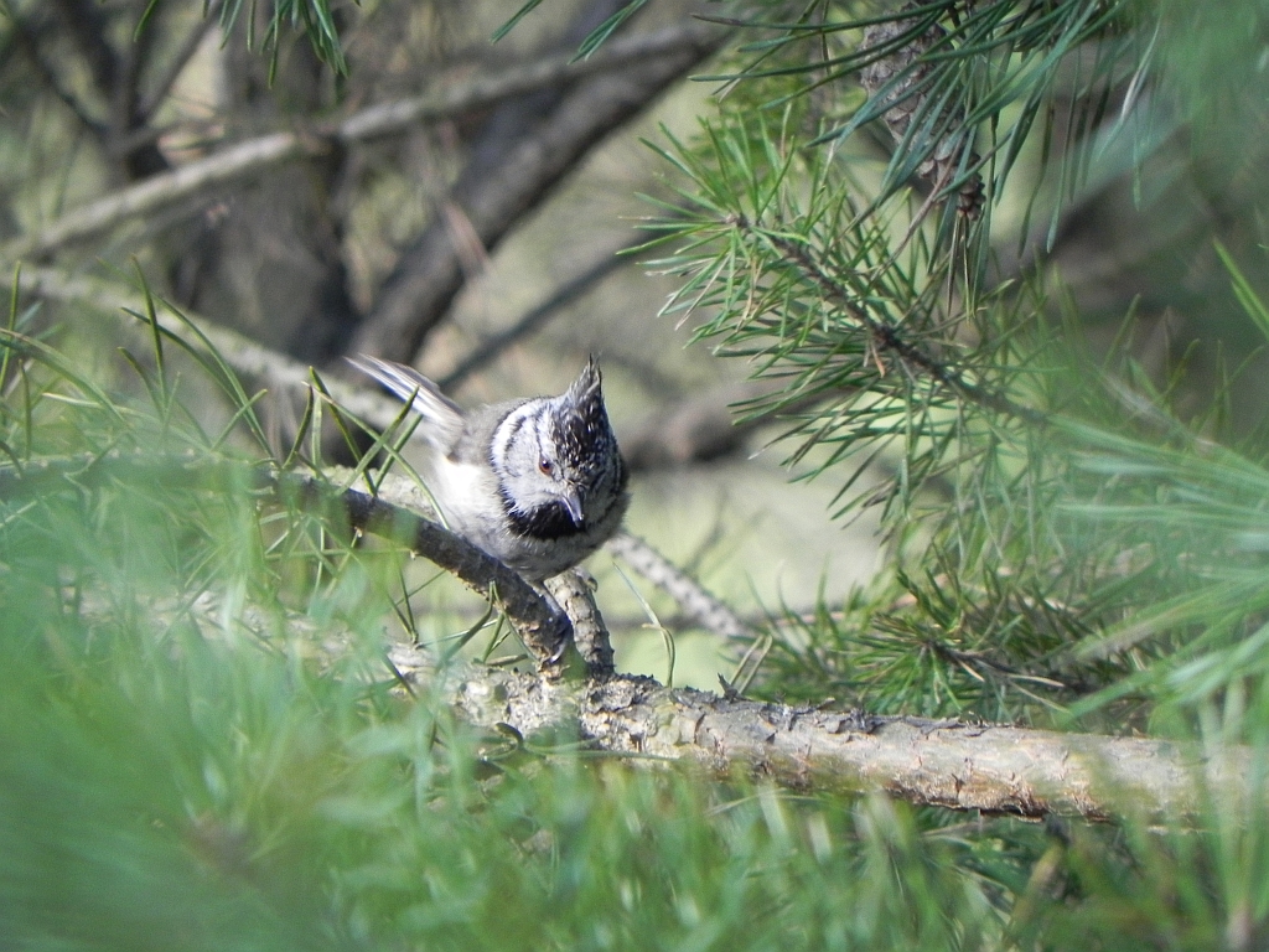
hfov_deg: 2.9
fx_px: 24855
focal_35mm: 678
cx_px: 634
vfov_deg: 2.2
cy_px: 476
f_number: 5
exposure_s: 1/60
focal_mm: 120
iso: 271
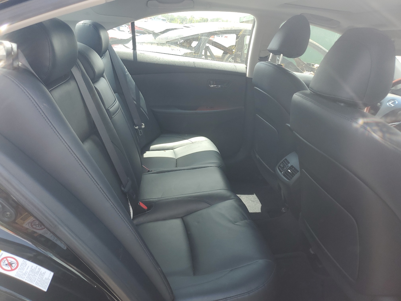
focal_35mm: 26
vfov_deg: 53.1
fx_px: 301
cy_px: 150
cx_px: 200
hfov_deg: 67.3
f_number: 1.5
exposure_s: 1/357
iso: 50
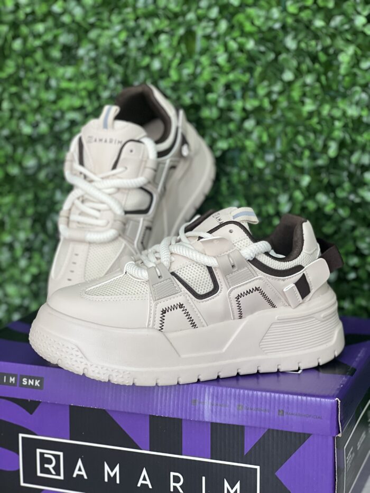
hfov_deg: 19.1
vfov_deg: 25.3
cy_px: 246
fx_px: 1097
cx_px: 185
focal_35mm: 77
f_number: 2.8
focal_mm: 9
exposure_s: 1/120
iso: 125
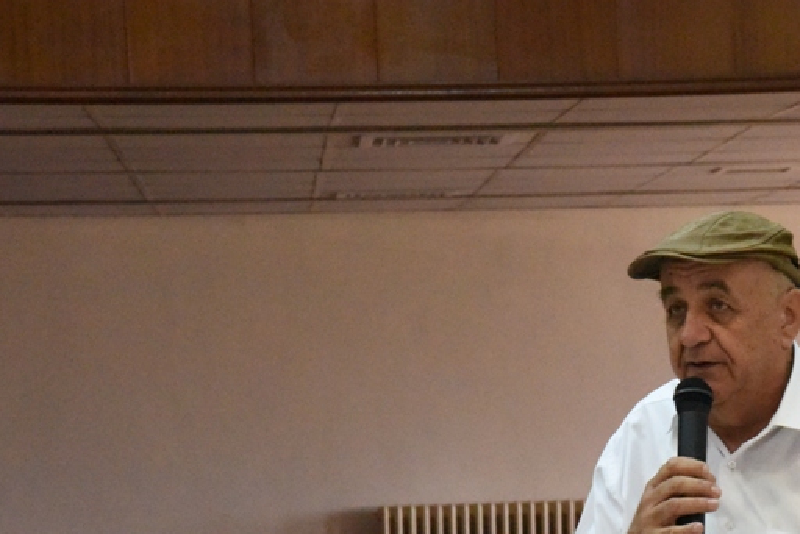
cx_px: 700
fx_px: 3780
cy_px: 532
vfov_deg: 8.0
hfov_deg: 12.0
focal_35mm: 170
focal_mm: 85
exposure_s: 1/250
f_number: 8
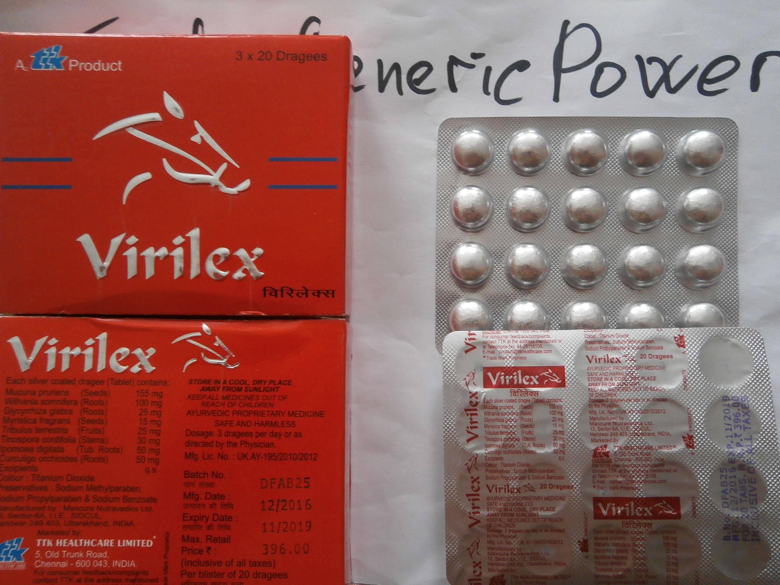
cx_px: 390
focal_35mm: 26
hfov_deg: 67.3
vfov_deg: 53.1
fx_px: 586
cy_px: 292
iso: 160
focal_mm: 4.7
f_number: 2.8
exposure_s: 1/30
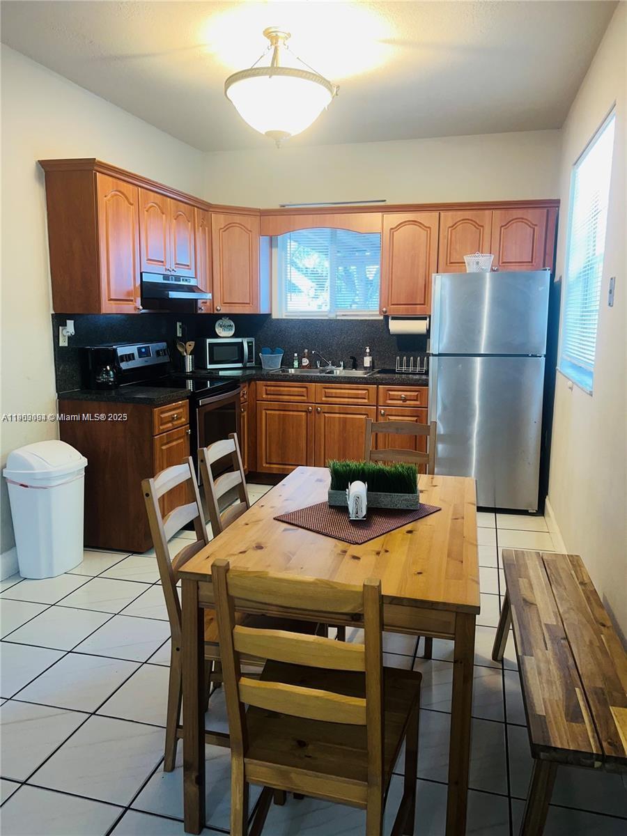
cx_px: 314
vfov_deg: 67.3
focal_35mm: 26
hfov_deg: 53.1
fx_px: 628
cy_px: 418
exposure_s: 1/20
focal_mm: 5.7
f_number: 1.5
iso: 40
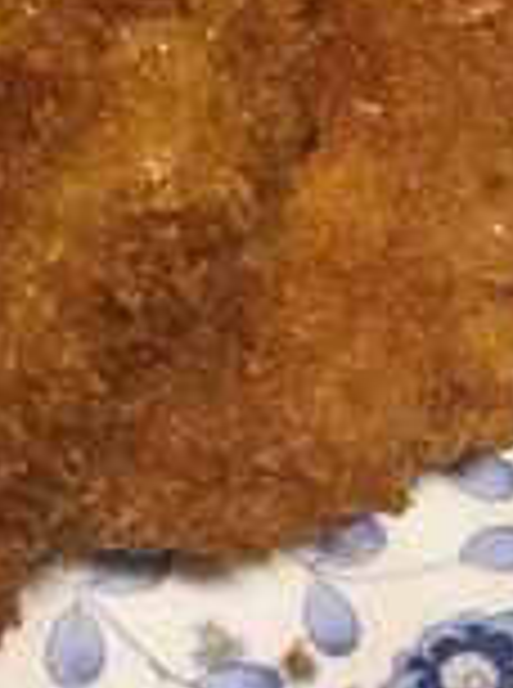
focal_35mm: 76
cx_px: -54
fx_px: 1508
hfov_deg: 18.6
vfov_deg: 24.6
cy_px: 9
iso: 100
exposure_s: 1/33
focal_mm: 4.15
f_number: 2.2
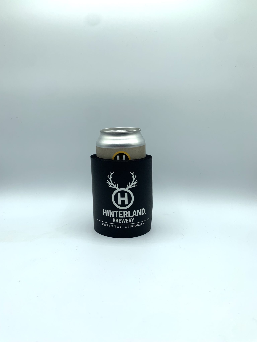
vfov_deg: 67.3
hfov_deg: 53.1
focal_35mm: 26
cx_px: 128
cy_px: 171
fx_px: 257
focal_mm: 4.25
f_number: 1.8
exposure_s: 1/894
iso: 25
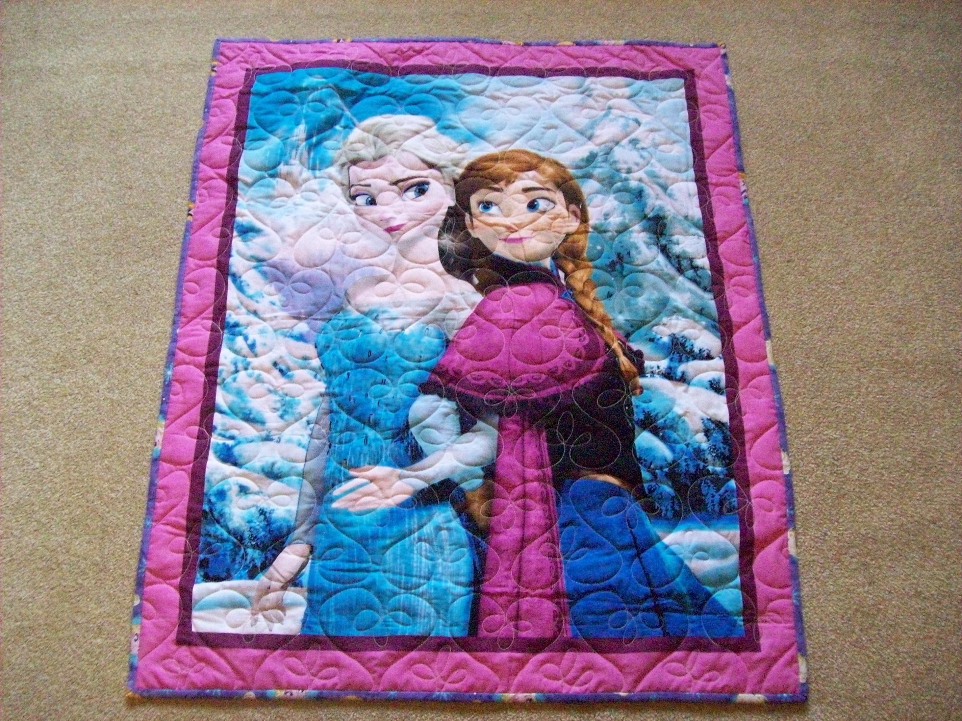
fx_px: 1000
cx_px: 481
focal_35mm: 36
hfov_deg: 51.4
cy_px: 360
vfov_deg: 39.6
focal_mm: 6
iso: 691
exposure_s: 1/128
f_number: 2.7
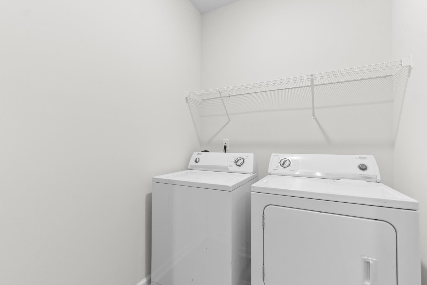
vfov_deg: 77.3
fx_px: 178
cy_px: 142
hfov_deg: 100.4
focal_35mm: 15
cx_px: 214
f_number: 4.5
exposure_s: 1/3
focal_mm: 10
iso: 100
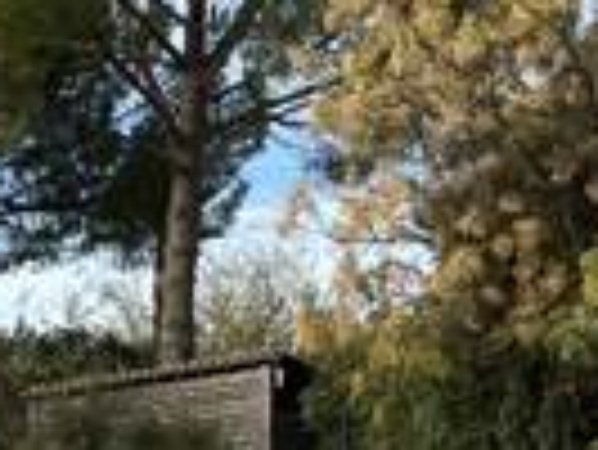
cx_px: -135
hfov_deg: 12.3
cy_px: 882
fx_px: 2697
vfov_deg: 9.0
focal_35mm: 156
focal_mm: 5.1
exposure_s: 1/1832
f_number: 1.6
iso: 50
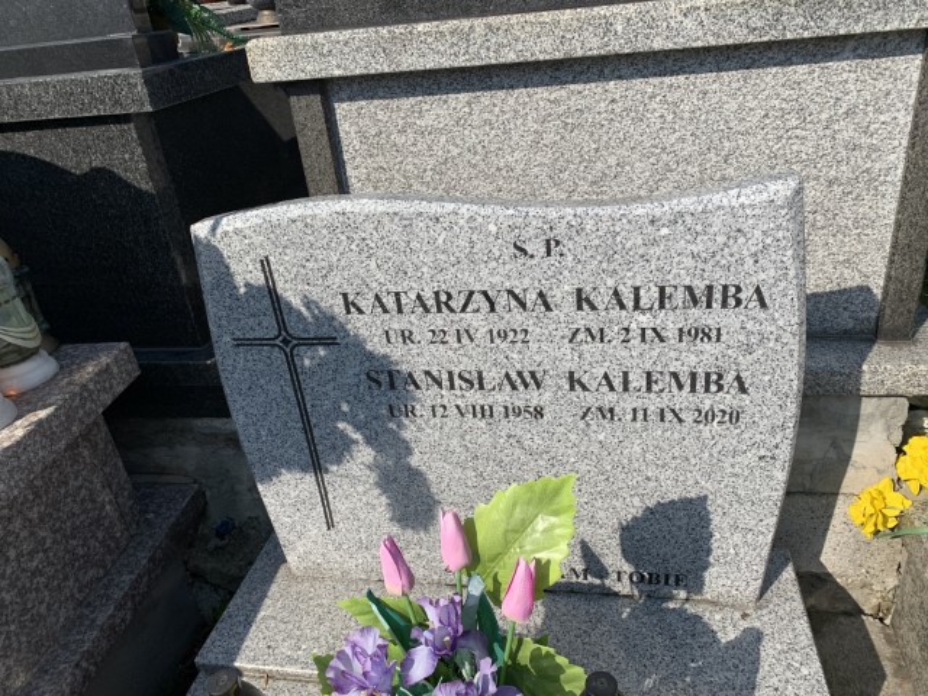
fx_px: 697
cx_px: 464
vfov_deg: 53.1
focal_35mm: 26
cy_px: 348
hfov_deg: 67.3
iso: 25
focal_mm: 4.25
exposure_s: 1/2833
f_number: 1.8
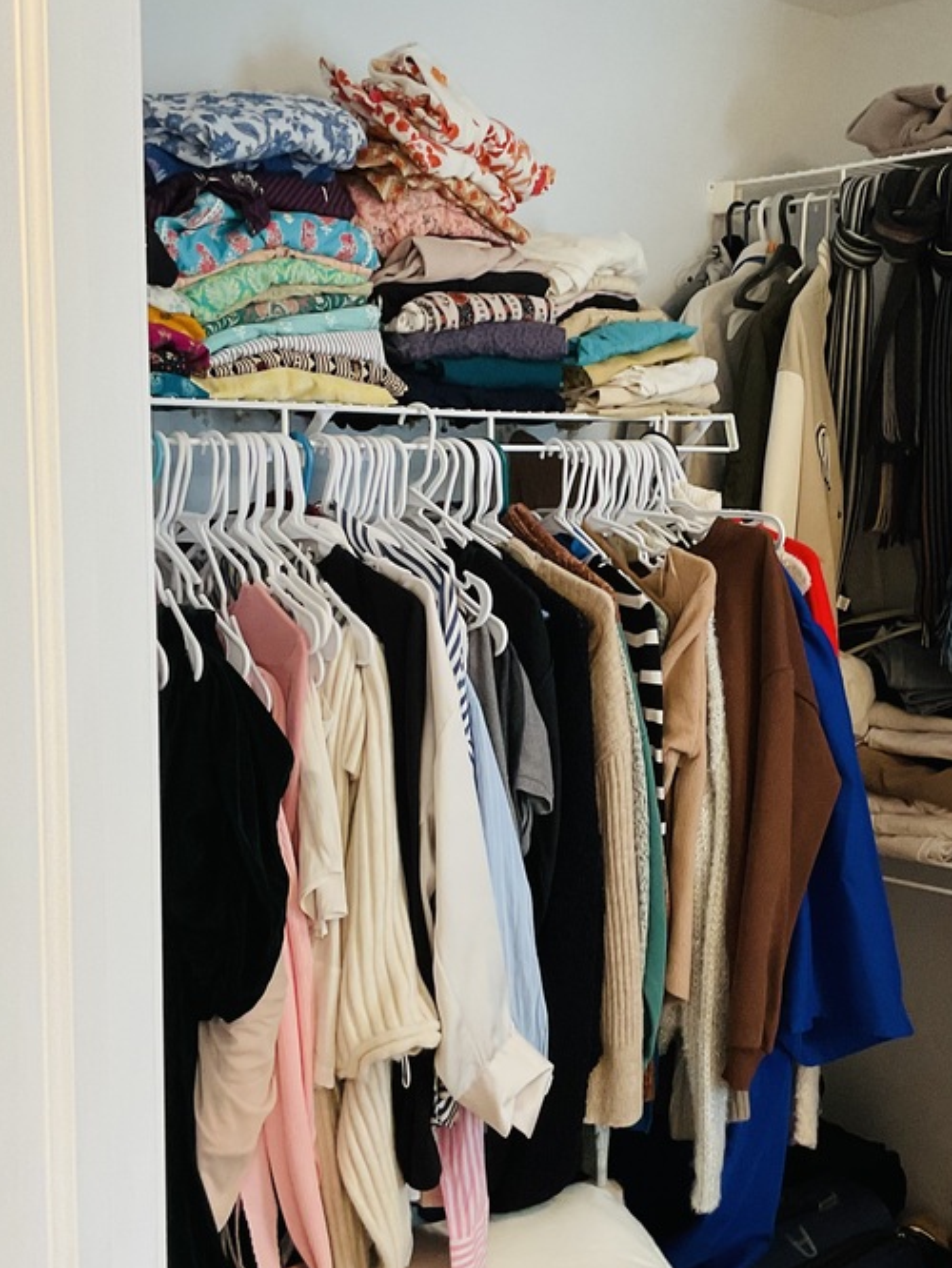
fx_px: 1722
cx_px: 626
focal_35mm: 47
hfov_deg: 30.7
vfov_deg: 40.4
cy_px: 682
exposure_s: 1/60
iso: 125
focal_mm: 3
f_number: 1.8
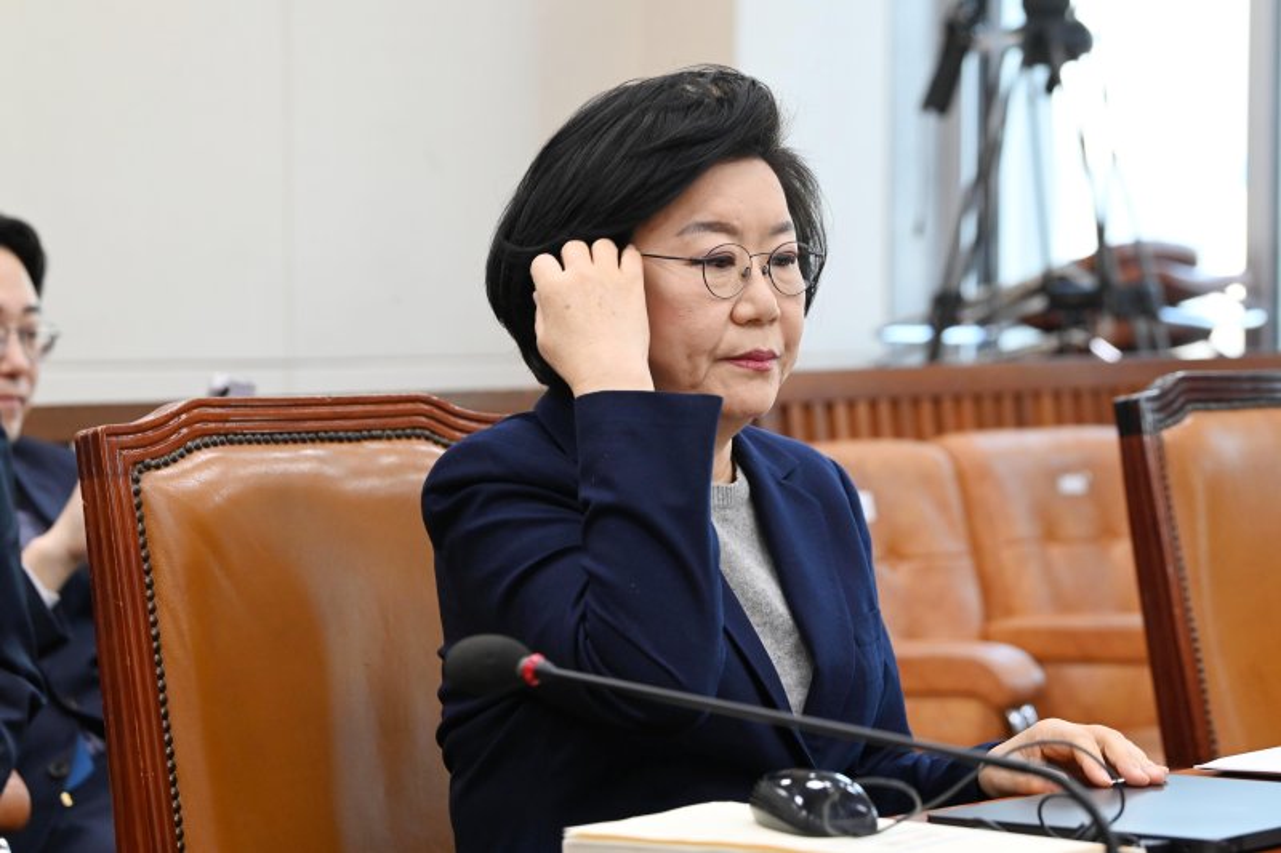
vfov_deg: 12.4
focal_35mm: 110
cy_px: 426
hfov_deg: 18.6
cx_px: 640
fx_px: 3913
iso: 3200
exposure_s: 1/250
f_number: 5.6
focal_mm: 110
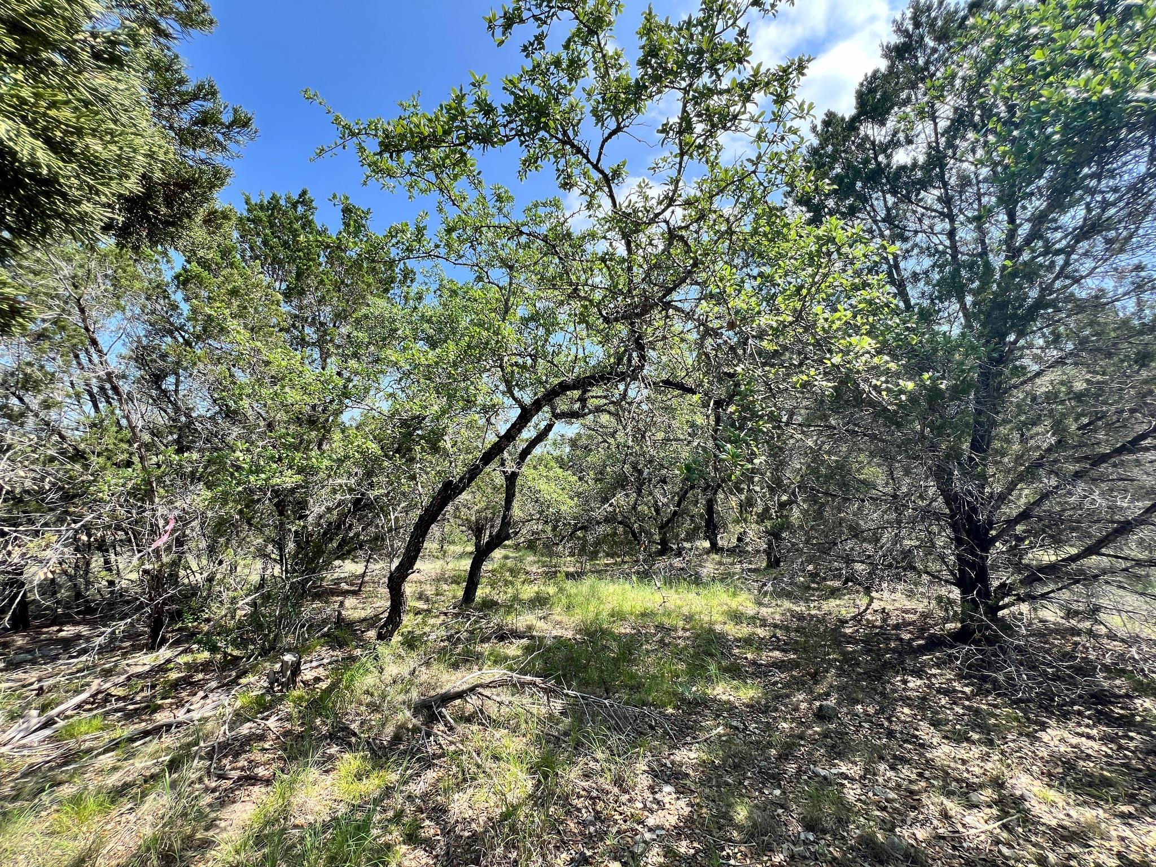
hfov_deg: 106.2
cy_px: 434
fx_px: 434
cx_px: 578
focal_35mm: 13
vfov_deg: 89.9
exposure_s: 1/467
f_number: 1.8
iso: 32
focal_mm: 1.57
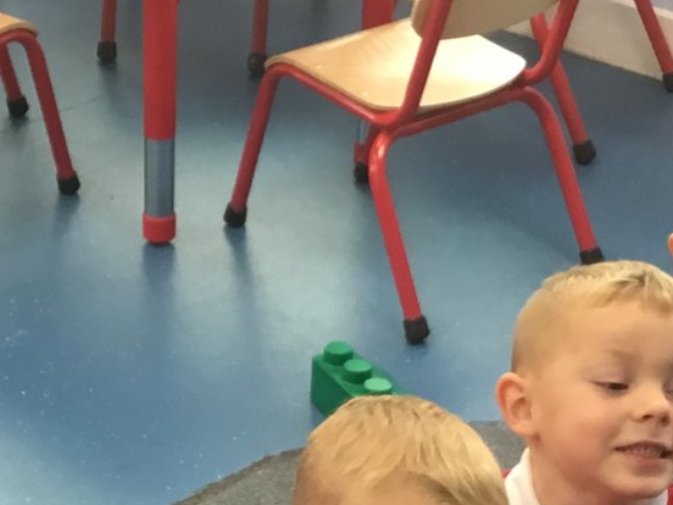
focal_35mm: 115
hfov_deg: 17.1
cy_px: 498
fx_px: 2236
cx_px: 233
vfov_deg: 12.7
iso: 80
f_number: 2.4
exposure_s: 1/33
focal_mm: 3.3
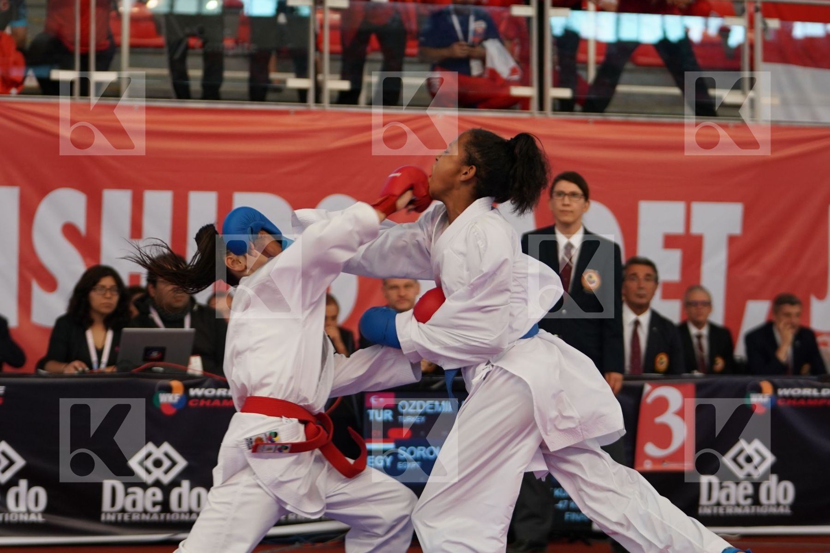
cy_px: 276
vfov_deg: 11.6
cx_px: 415
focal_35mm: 118
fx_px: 2720
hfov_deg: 17.3
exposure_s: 1/800
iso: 1000
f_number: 2.8
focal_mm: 79
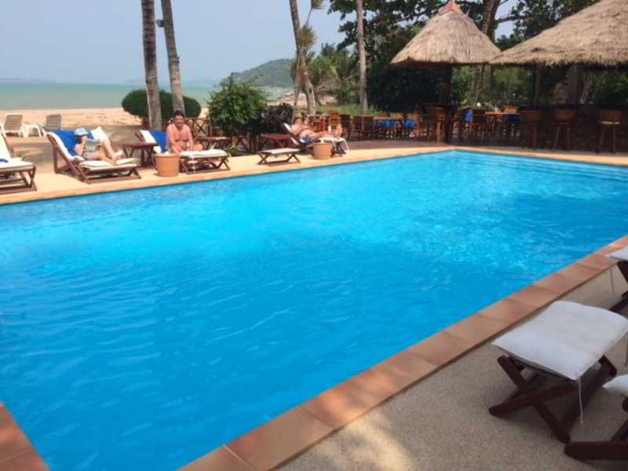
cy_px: 236
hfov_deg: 60.0
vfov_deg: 46.8
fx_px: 544
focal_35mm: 30
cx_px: 314
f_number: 2.2
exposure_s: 1/2283
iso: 40
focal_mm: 4.12
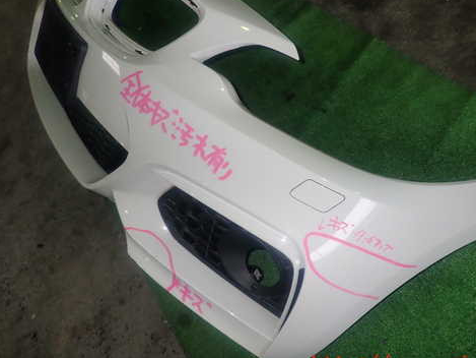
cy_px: 150
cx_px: 236
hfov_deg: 56.8
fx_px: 440
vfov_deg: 44.0
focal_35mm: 32
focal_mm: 4.5
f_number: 5.6
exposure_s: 1/30
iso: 200
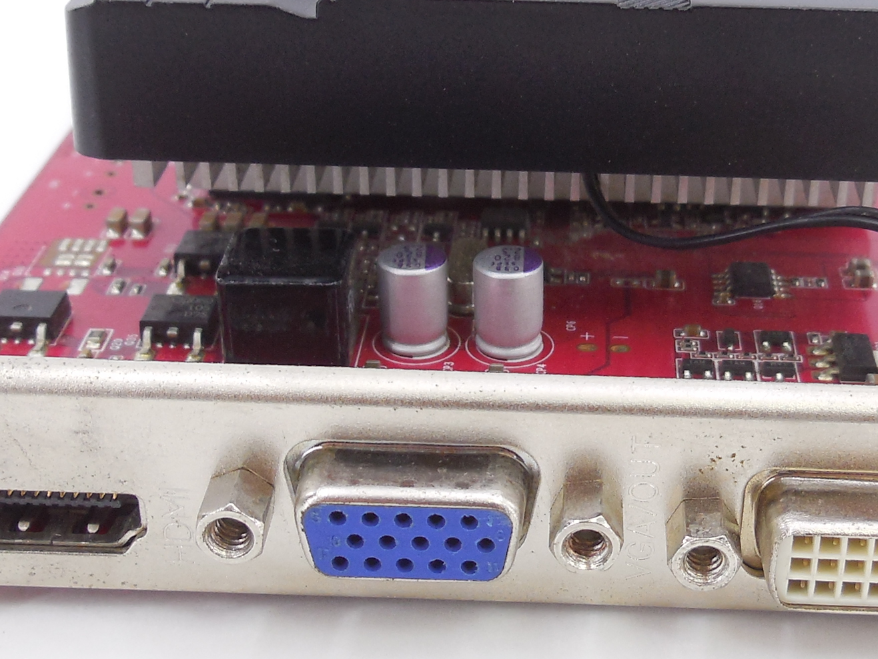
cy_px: 345
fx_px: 1573
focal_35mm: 62
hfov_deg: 31.0
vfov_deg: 23.6
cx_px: 566
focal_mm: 4.5
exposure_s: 1/50
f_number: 3.1
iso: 125
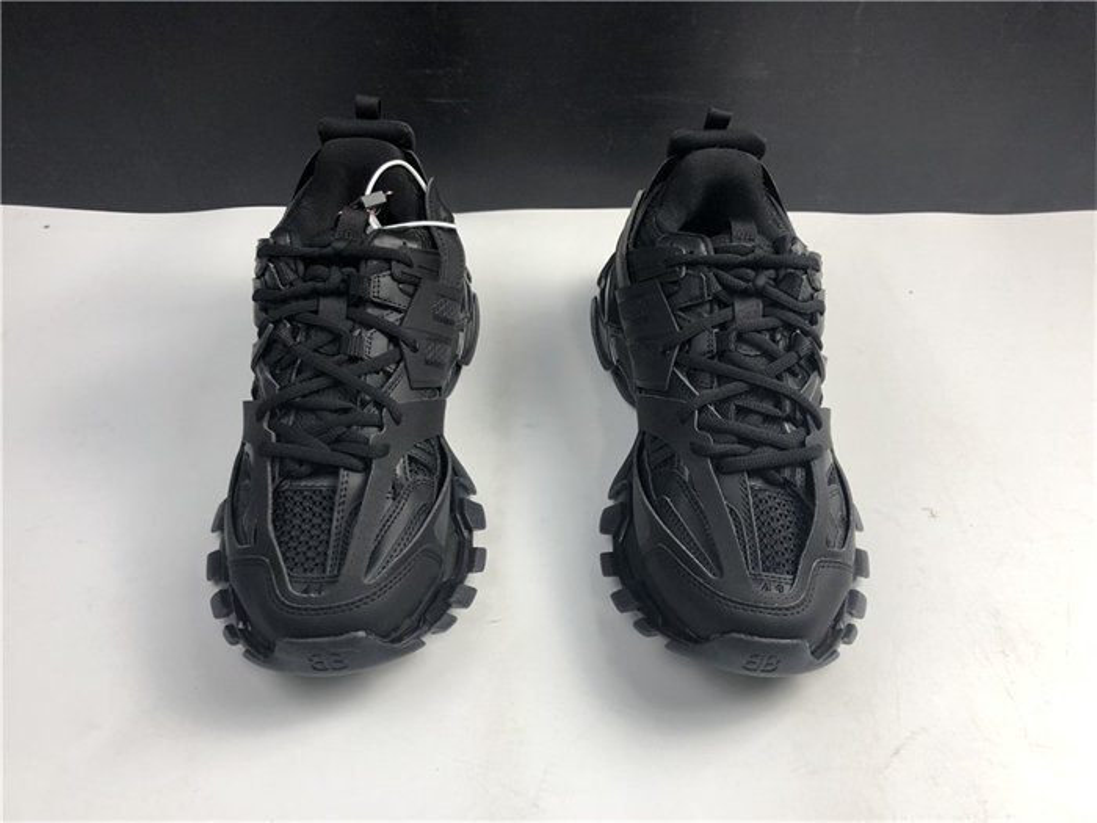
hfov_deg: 63.4
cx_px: 548
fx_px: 887
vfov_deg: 49.7
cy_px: 412
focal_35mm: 28
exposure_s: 1/50
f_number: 1.8
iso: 32
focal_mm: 4
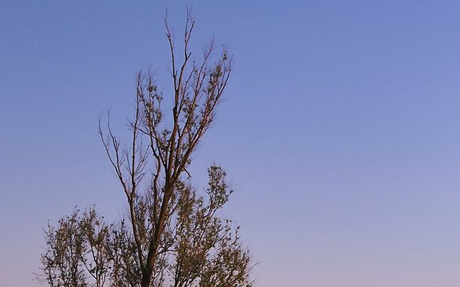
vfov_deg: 11.8
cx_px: 878
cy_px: 23
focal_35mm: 110
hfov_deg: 15.6
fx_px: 1379
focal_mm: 18
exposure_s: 1
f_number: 5
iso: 200
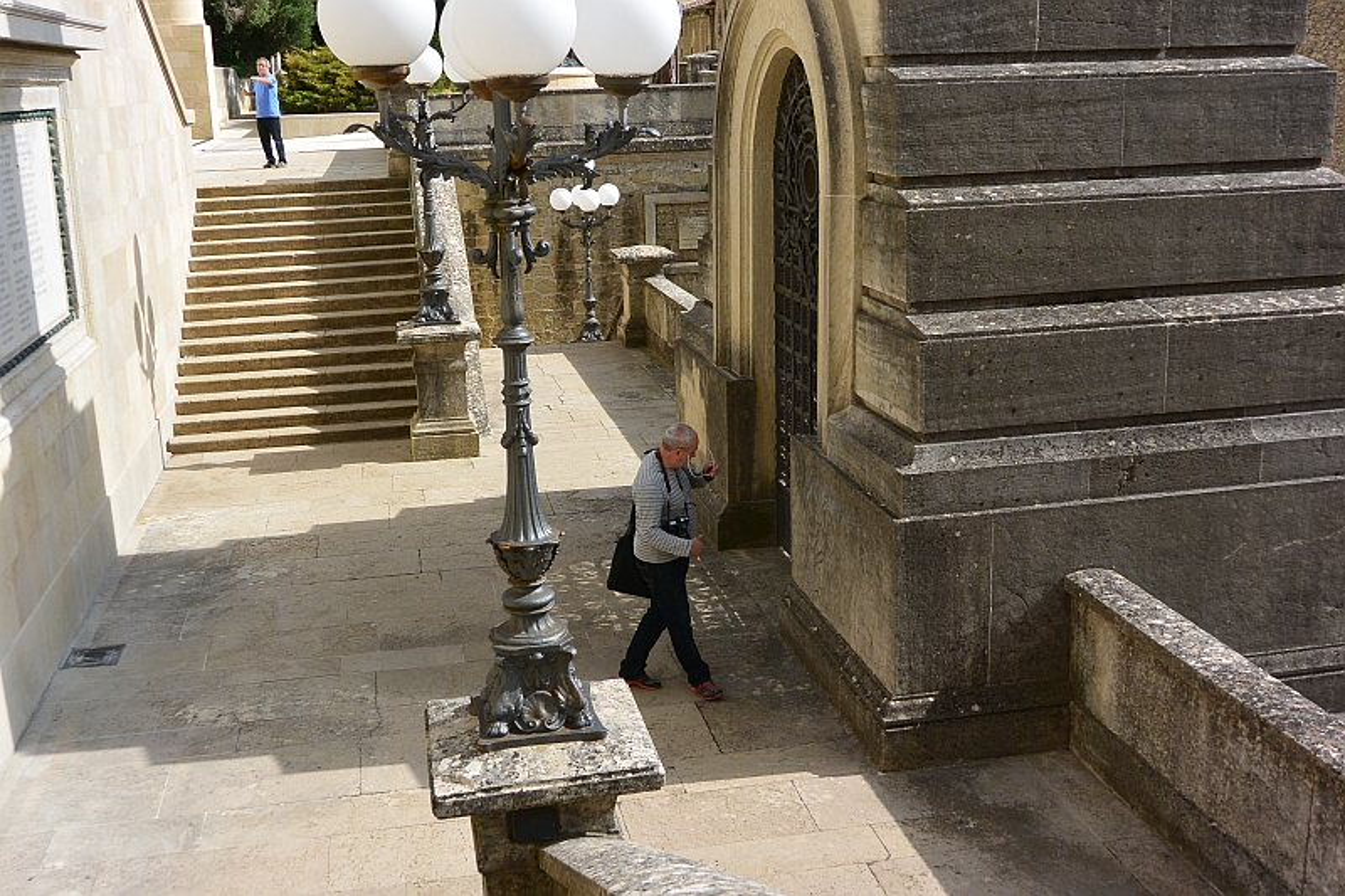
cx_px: 672
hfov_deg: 51.9
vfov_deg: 35.9
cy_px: 448
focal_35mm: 37
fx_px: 1382
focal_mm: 14
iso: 160
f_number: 4.5
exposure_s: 1/640
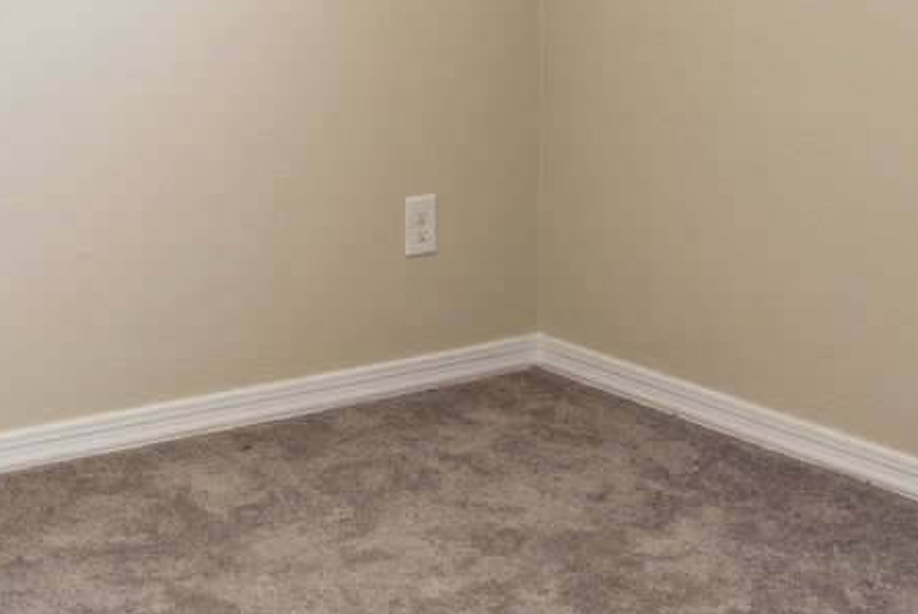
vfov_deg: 16.6
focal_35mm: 78
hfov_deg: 25.9
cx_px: 373
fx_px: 1990
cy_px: -164
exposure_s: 1/30
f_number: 8
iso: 320
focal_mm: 17
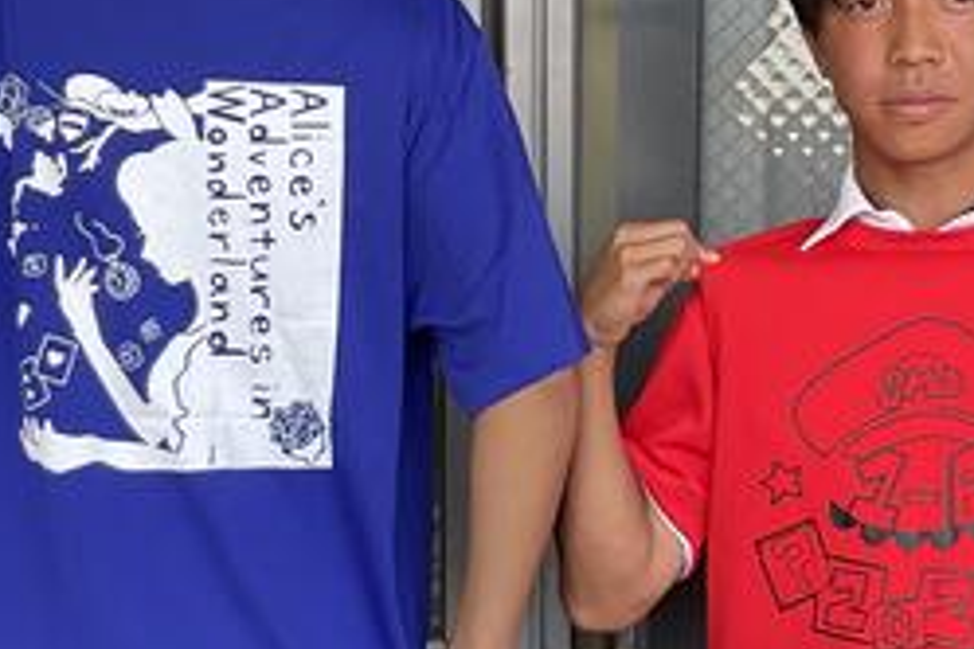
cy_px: 381
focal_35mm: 91
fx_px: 2462
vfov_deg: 15.0
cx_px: 548
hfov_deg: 22.4
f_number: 1.8
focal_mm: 3
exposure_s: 1/120
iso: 32
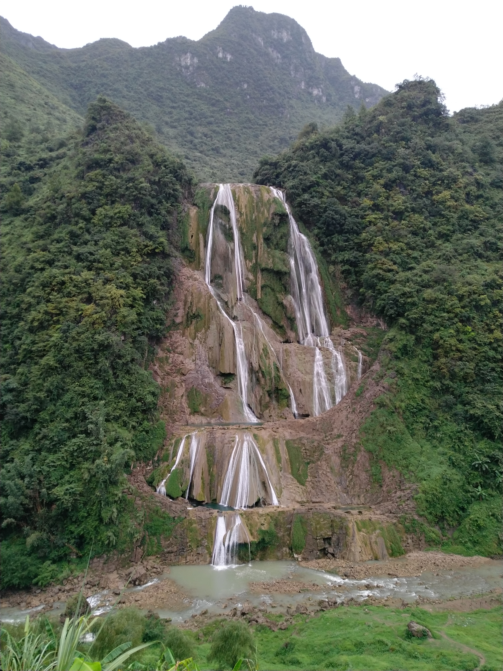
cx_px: 252
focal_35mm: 27
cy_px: 336
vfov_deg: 65.3
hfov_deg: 51.4
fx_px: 523
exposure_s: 1/33
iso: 223
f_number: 1.8
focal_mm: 3.95
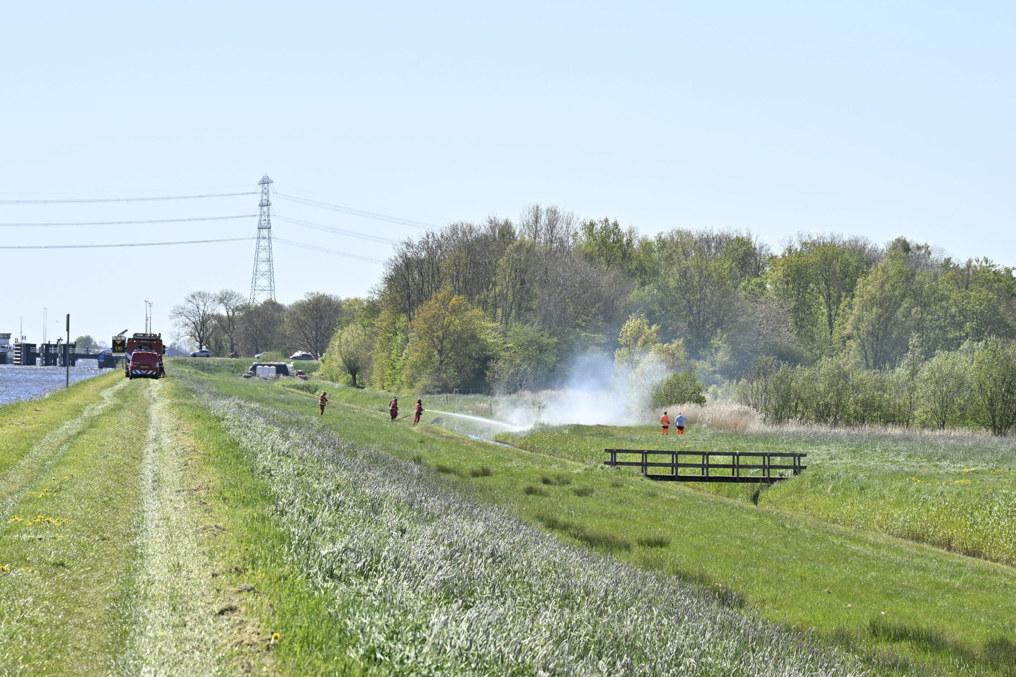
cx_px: 508
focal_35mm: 180
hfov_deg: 11.4
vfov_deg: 7.6
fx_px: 5080
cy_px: 338
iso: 200
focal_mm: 120
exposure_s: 1/500
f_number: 8
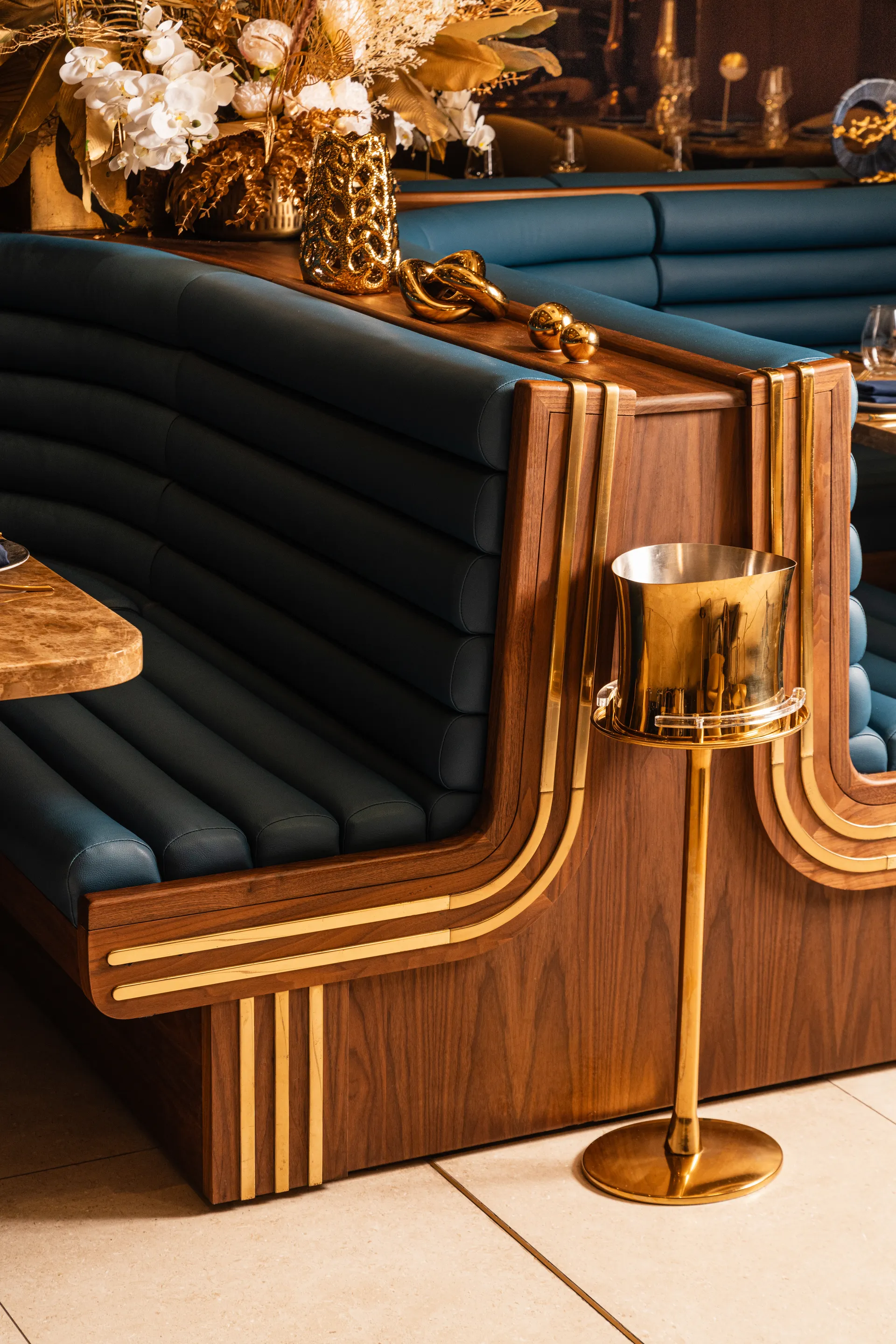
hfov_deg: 19.5
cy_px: 672
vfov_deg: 28.8
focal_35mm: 70
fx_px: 2613
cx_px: 448
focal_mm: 70
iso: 500
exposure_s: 1/100
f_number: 8
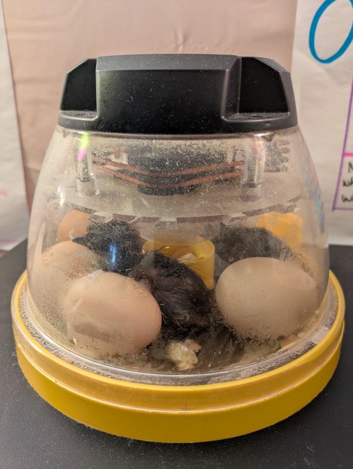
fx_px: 340
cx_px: 176
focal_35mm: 25
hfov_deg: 54.9
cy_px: 234
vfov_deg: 69.4
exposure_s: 1/30
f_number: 1.89
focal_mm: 5.43
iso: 235
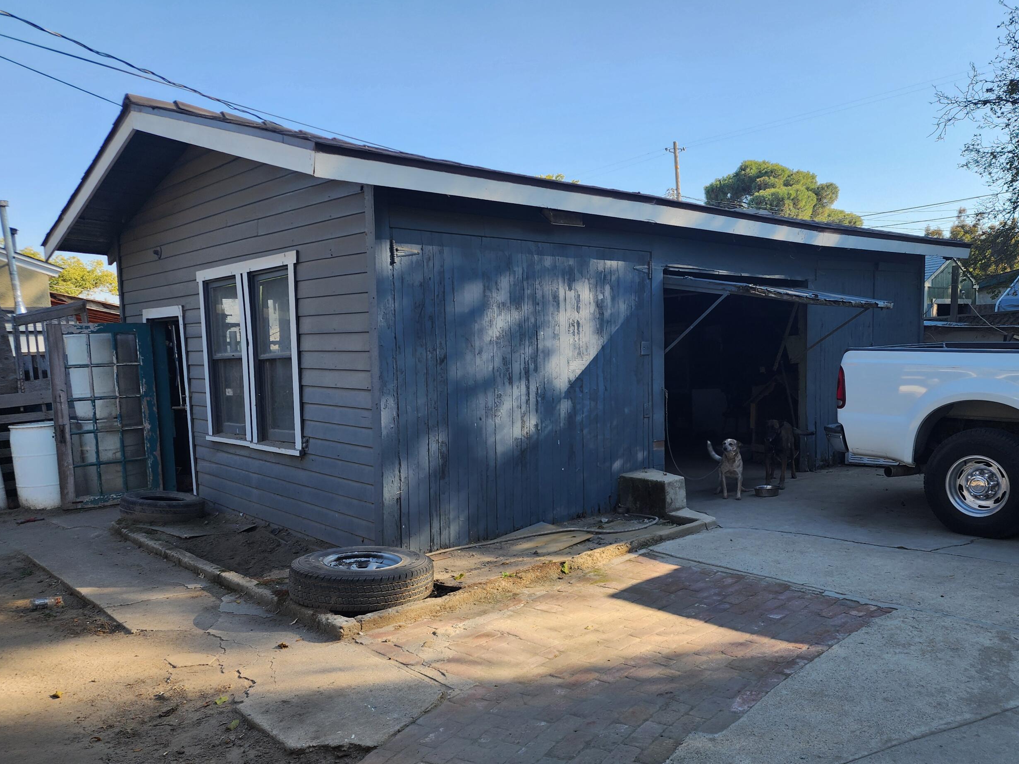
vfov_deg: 49.5
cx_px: 574
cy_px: 449
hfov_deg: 63.2
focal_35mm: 28
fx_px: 824
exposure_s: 1/397
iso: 12
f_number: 1.8
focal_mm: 6.4
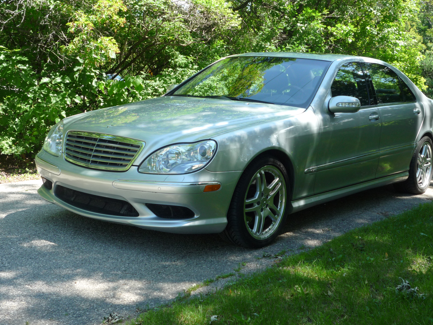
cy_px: 158
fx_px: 613
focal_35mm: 49
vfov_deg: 29.7
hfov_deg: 38.9
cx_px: 233
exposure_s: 1/100
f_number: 4.5
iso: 100
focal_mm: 7.5
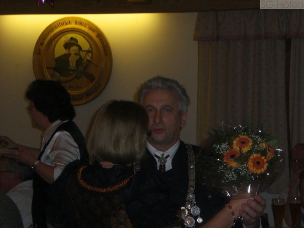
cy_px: 114
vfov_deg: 13.0
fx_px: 1001
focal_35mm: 114
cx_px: 152
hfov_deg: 17.3
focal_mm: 18.9
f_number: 5.9
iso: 200
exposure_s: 1/60
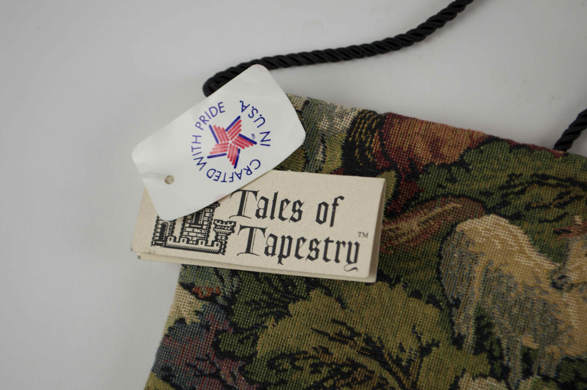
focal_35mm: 78
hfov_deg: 26.0
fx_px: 1271
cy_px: 195
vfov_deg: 17.5
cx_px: 294
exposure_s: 1/60
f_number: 5.6
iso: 400
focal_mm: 52
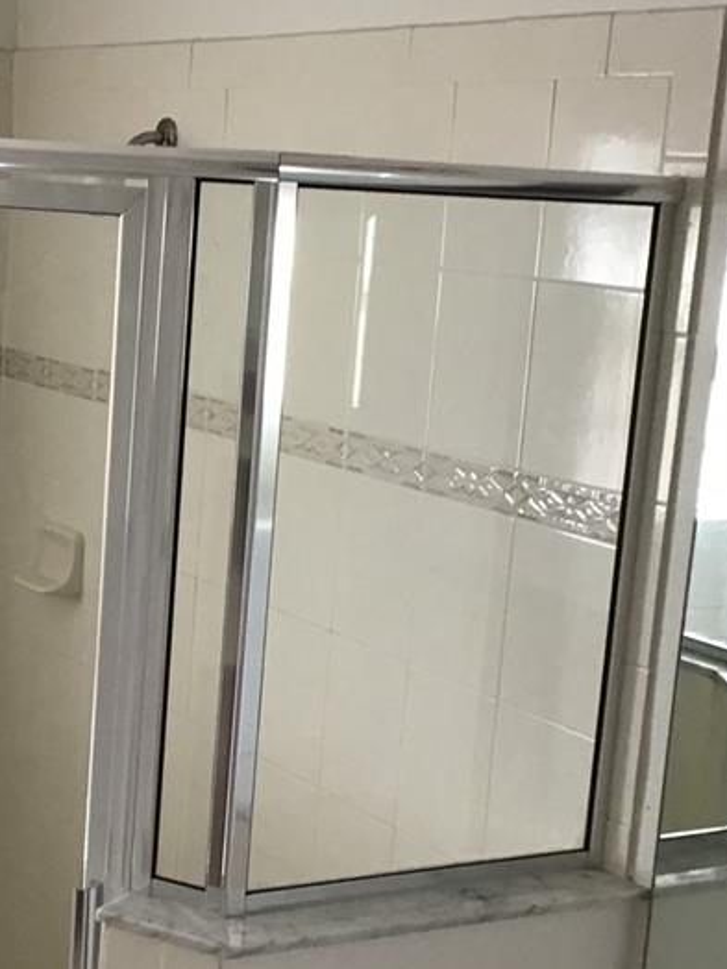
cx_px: 107
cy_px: 562
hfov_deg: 20.4
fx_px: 1988
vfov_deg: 27.4
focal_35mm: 71
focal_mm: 3.3
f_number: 2.4
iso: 64
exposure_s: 1/30
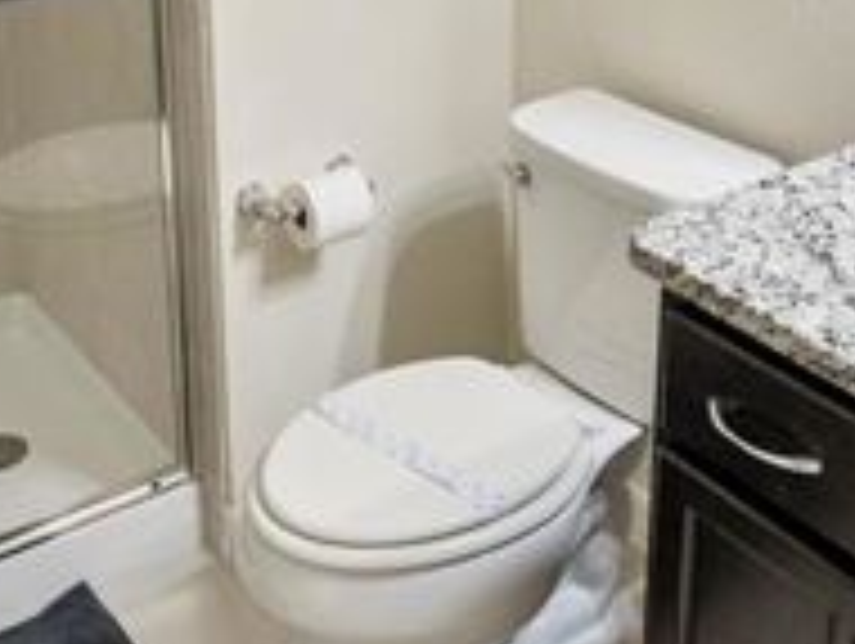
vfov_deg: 24.1
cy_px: -63
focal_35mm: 57
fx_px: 1410
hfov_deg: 33.7
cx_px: 362
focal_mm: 16
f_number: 4
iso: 1600
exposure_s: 1/160
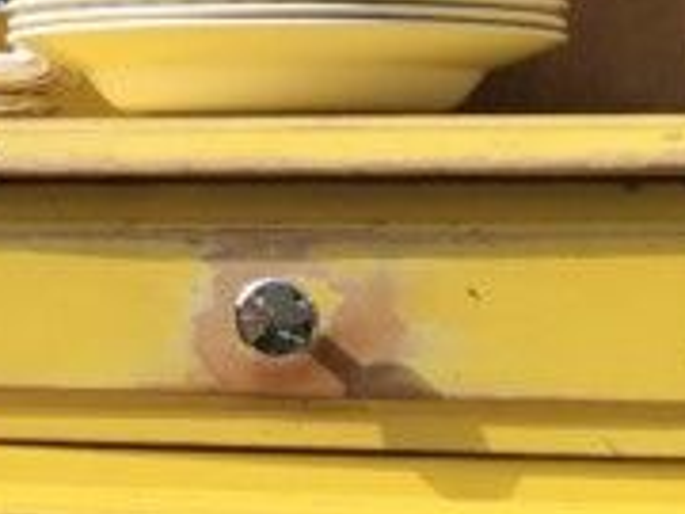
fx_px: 2731
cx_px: -297
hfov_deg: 13.6
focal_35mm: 138
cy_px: -164
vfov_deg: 10.5
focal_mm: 3.3
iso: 25
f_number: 2.4
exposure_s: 1/1274
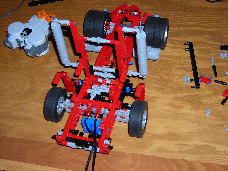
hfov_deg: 29.8
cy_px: 86
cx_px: 114
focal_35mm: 65
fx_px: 428
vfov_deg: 22.6
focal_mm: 10.8
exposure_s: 1/60.1
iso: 50
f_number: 3.9
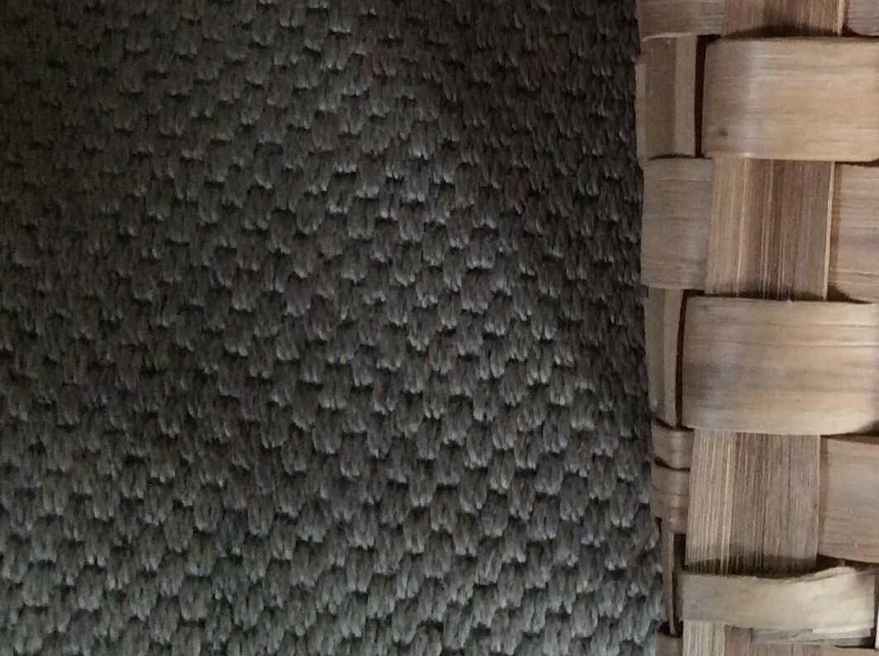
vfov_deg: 18.3
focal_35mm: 78
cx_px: 926
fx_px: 1978
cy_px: -9
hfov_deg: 23.7
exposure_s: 1/25
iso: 160
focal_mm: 3.3
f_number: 2.4
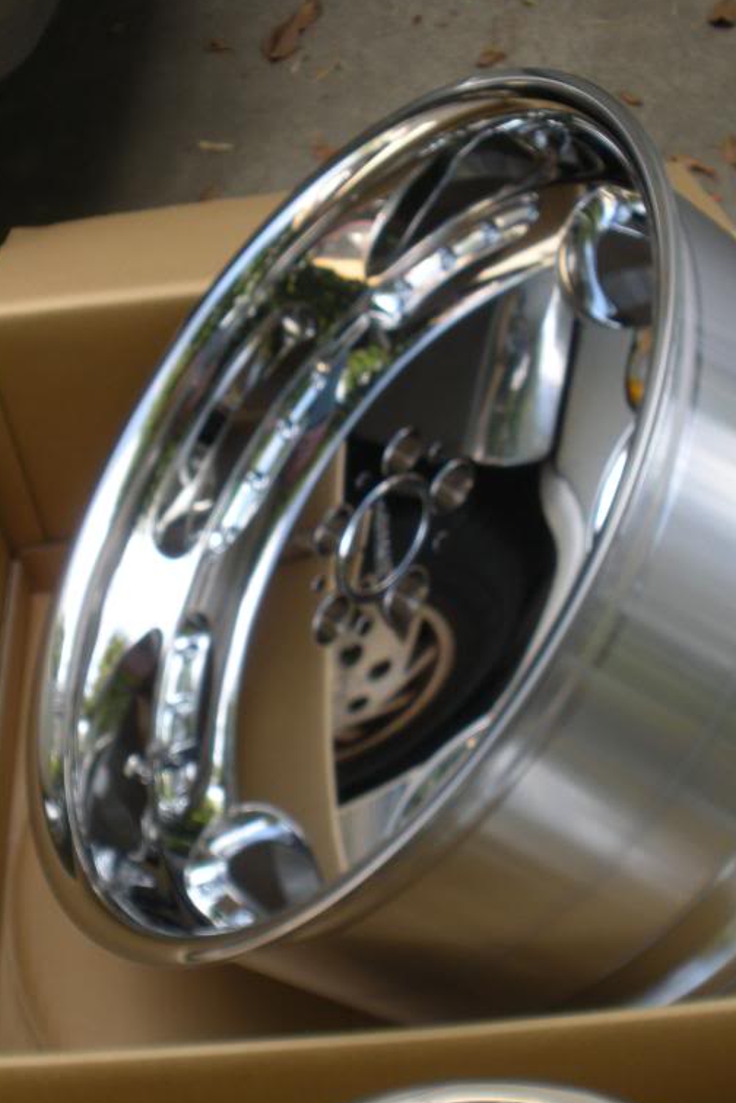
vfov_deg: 32.4
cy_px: 552
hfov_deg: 21.9
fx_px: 1901
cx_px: 434
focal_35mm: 62
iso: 64
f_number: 4
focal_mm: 7.7
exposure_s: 1/73.2
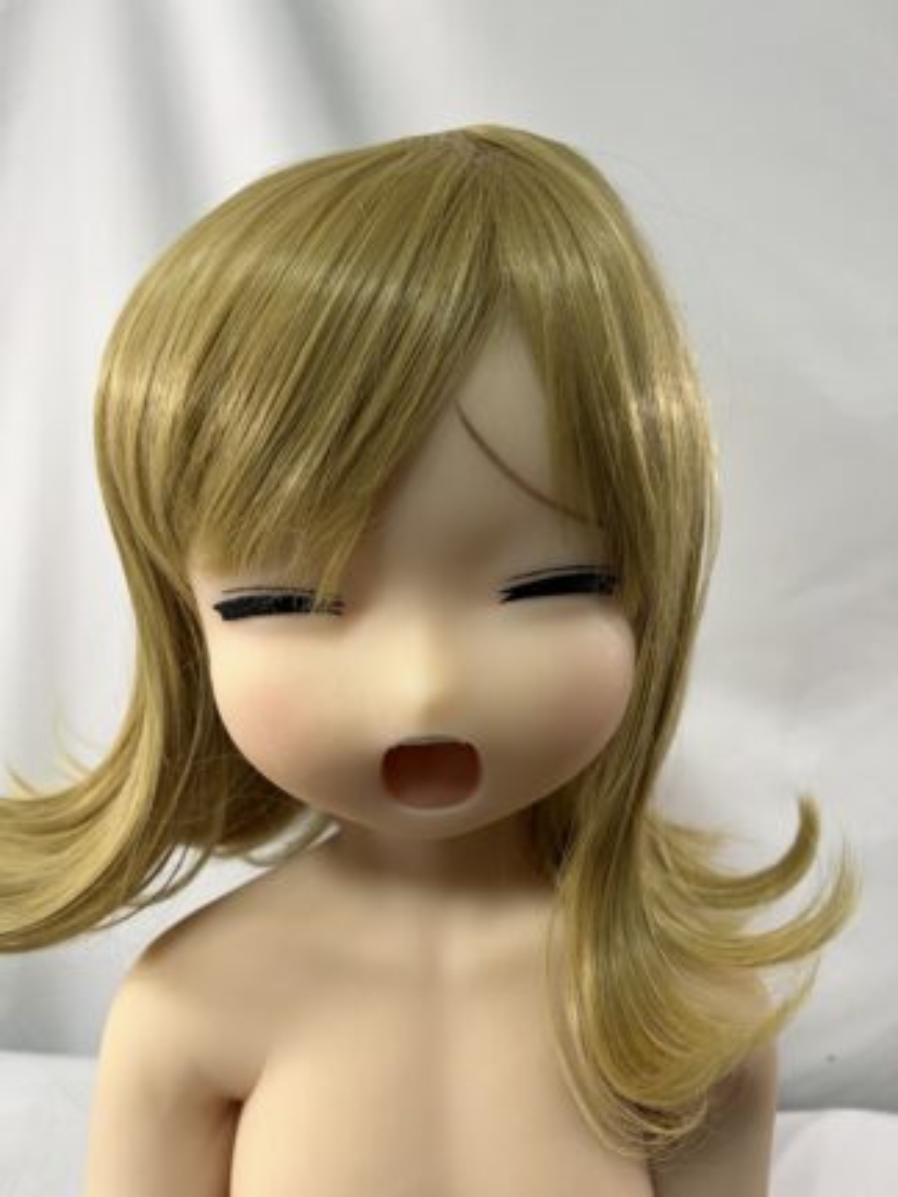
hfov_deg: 53.1
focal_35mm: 26
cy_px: 598
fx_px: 899
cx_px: 449
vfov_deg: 67.3
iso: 125
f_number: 1.5
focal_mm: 5.7
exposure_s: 1/100
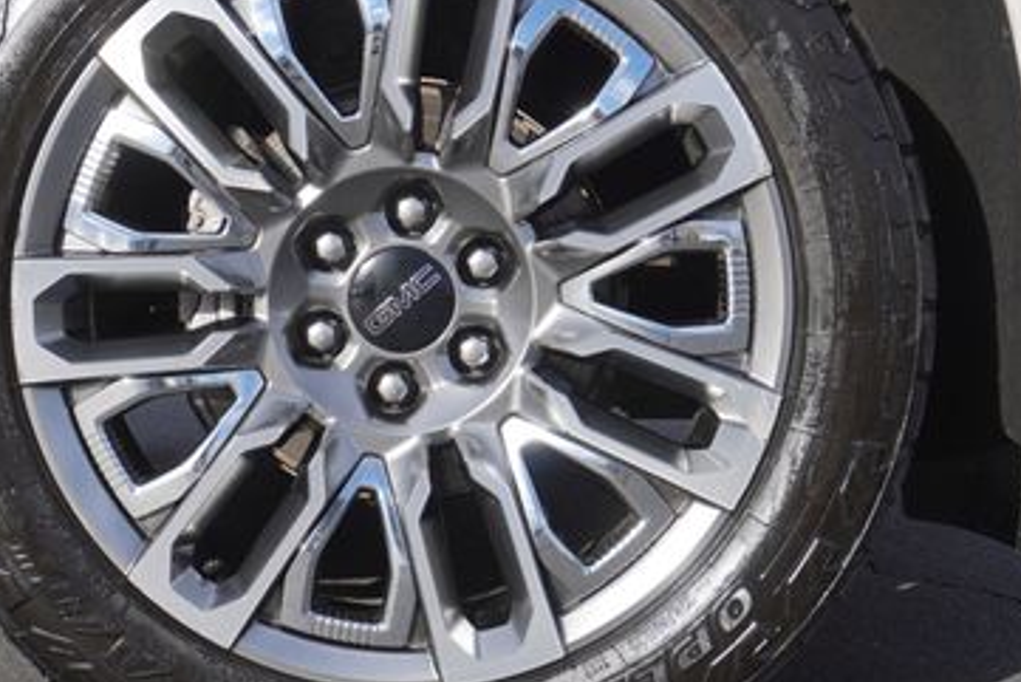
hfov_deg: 28.0
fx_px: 2040
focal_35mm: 72
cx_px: 399
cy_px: 274
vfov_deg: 19.0
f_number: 7.1
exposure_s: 1/400
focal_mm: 27
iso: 100
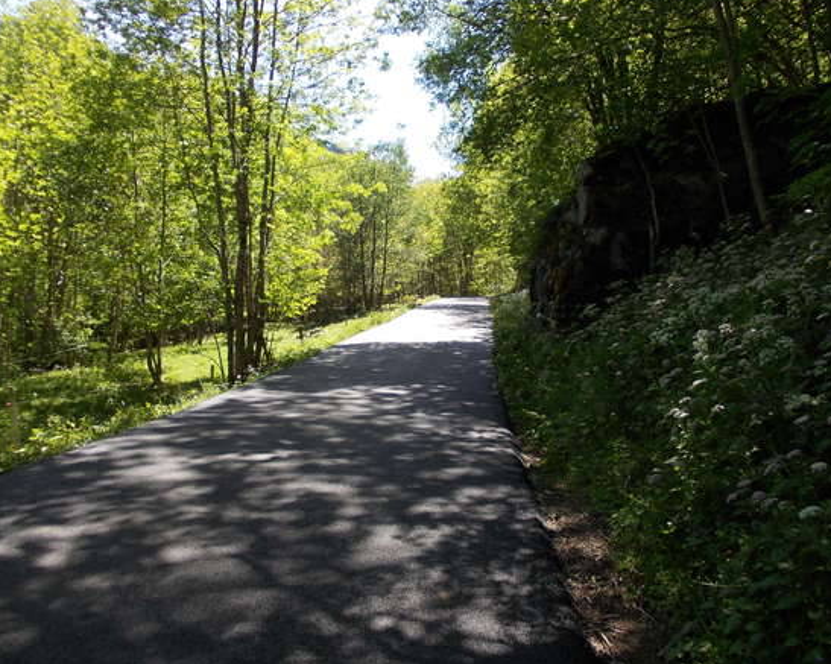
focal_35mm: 30
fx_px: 737
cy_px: 331
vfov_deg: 48.5
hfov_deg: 58.8
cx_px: 419
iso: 80
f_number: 2.7
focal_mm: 4
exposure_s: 1/400
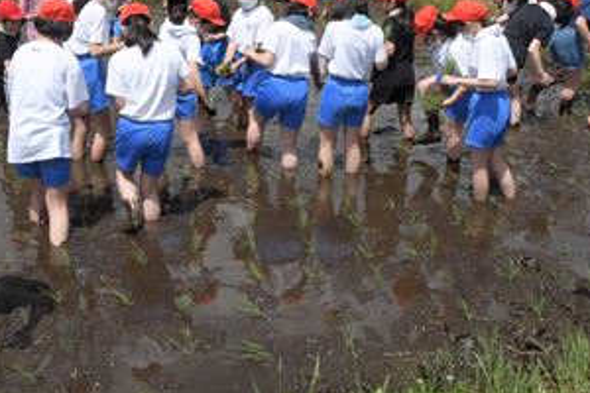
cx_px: 230
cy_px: 82
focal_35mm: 45
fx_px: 737
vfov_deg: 29.2
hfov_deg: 43.3
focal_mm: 18
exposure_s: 1/1250
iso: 2000
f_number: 18
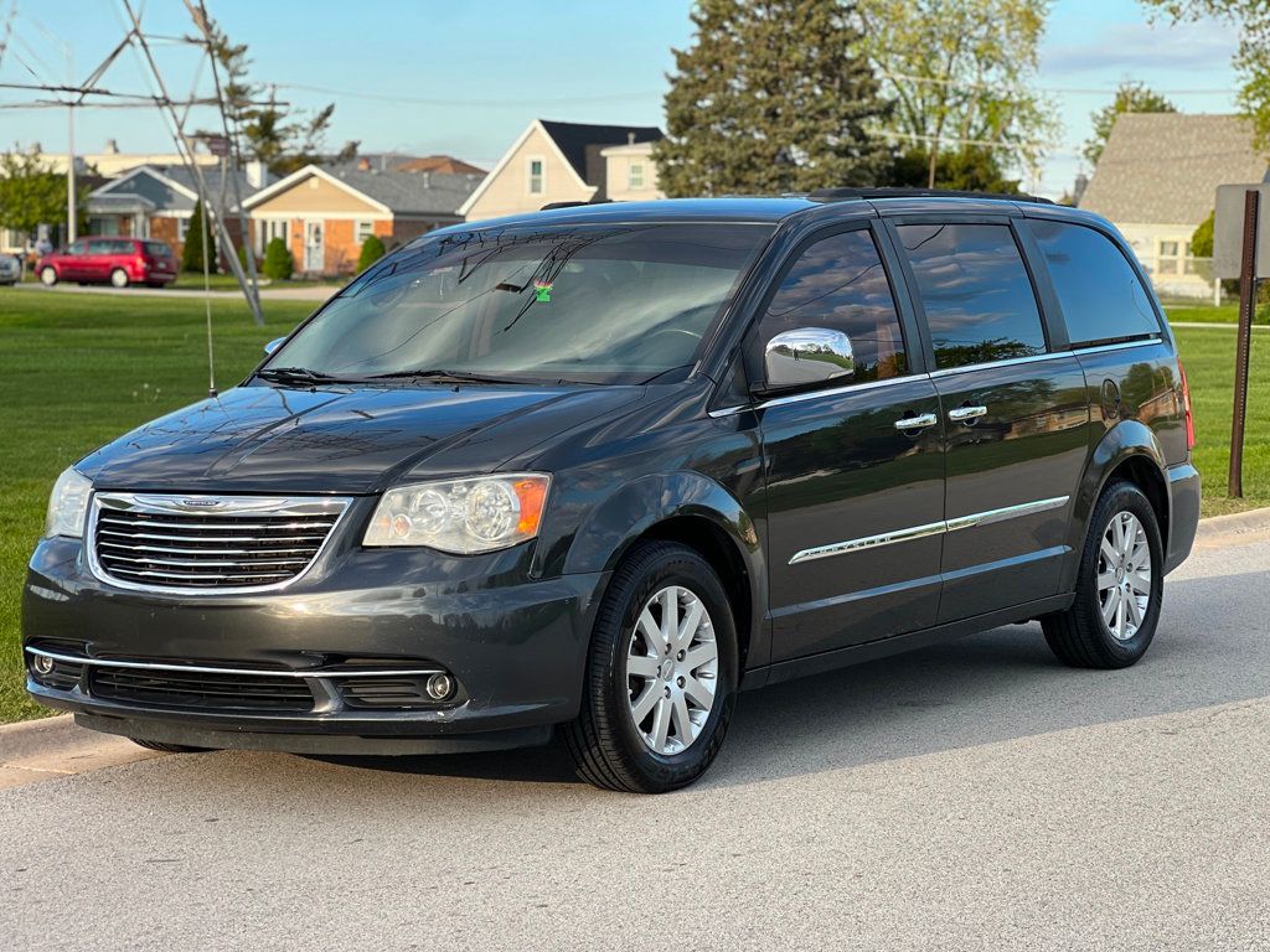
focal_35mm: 77
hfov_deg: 25.3
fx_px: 2825
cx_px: 635
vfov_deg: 19.1
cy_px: 476
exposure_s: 1/121
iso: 25
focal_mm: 9
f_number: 2.8
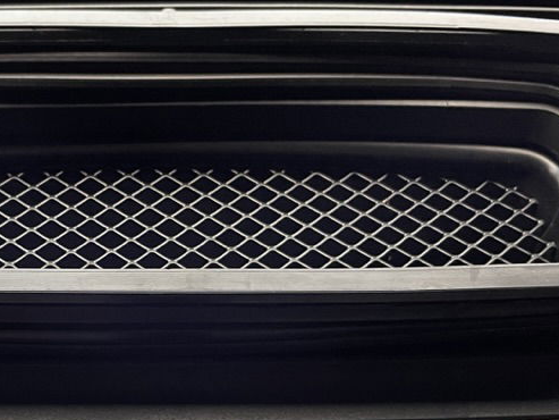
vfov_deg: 26.8
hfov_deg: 34.8
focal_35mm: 54
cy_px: 291
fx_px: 872
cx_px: 141
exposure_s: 1/50
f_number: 1.6
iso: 100
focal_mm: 4.2
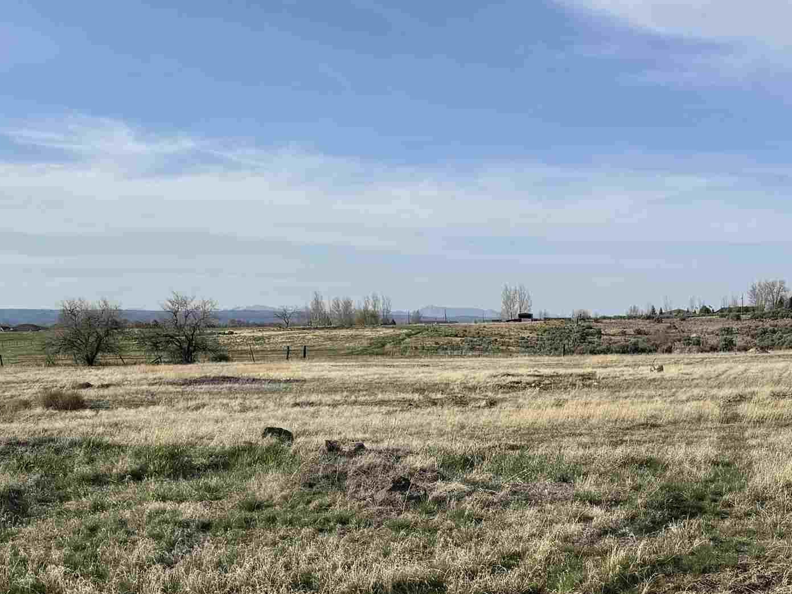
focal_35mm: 53
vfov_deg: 25.6
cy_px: 646
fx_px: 1213
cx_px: 638
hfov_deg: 35.0
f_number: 1.78
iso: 80
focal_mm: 6.76
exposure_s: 1/4608
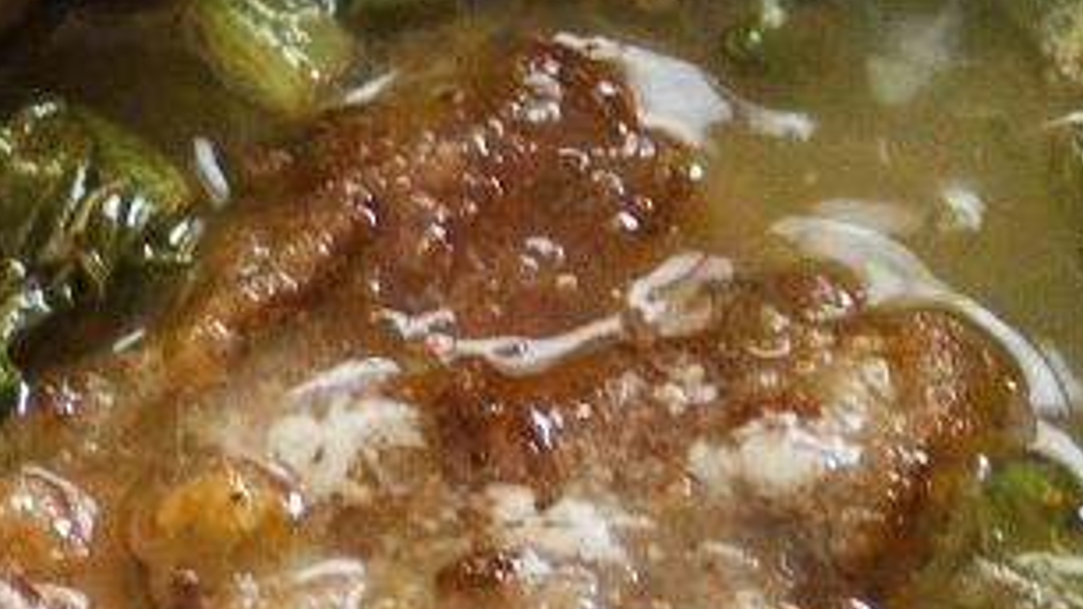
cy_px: 44
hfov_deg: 4.9
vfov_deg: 2.8
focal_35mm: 436
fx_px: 12518
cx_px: -21
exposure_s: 1/60
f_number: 4.5
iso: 560
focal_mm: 50
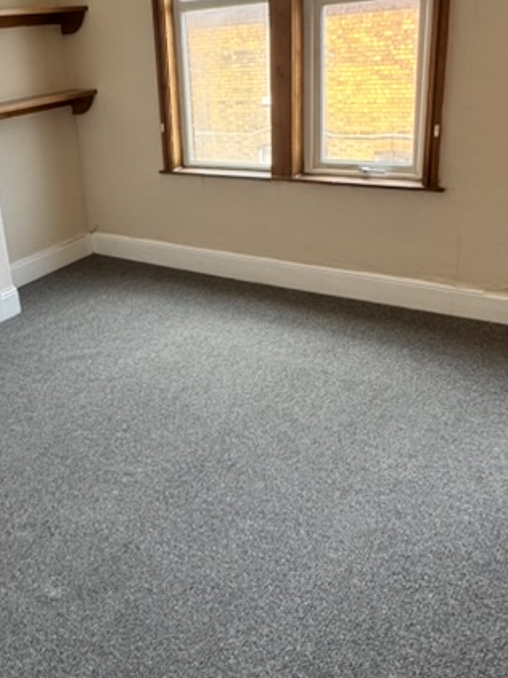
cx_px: 148
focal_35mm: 34
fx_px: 666
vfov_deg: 53.7
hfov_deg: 40.9
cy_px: 276
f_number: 2.2
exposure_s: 1/99
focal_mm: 2.22
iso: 64
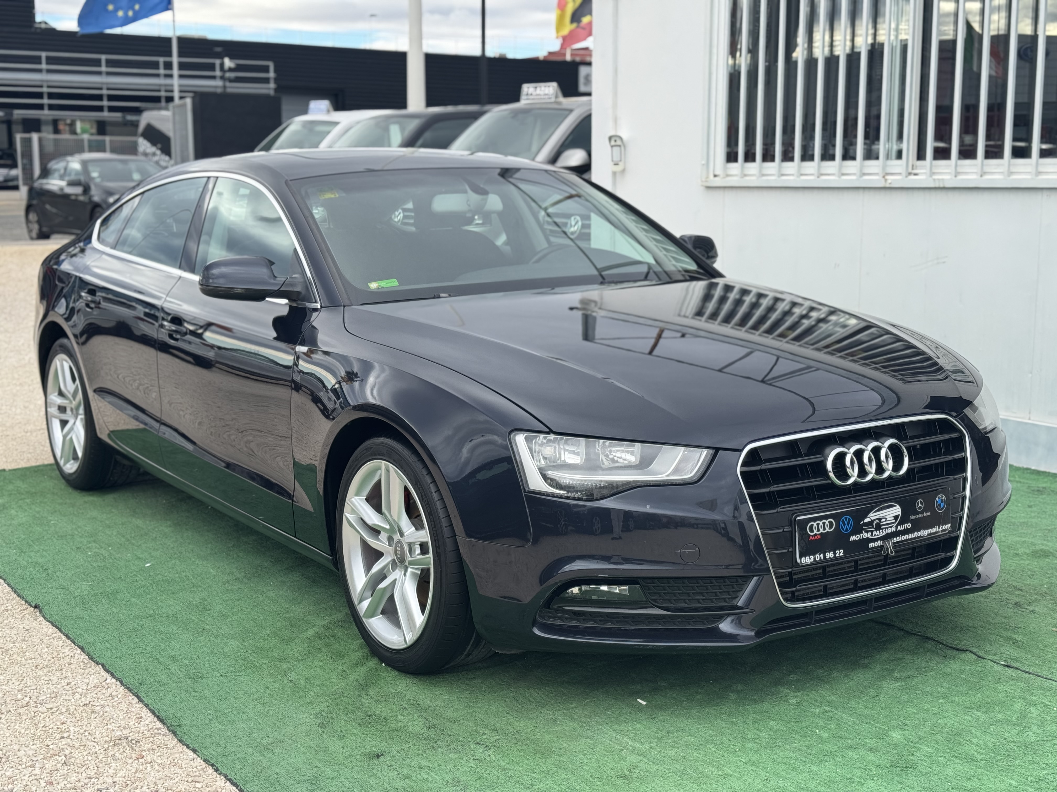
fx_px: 1466
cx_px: 528
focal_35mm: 48
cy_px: 396
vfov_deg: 30.3
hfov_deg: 39.7
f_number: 1.78
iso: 64
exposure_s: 1/558
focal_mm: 6.76
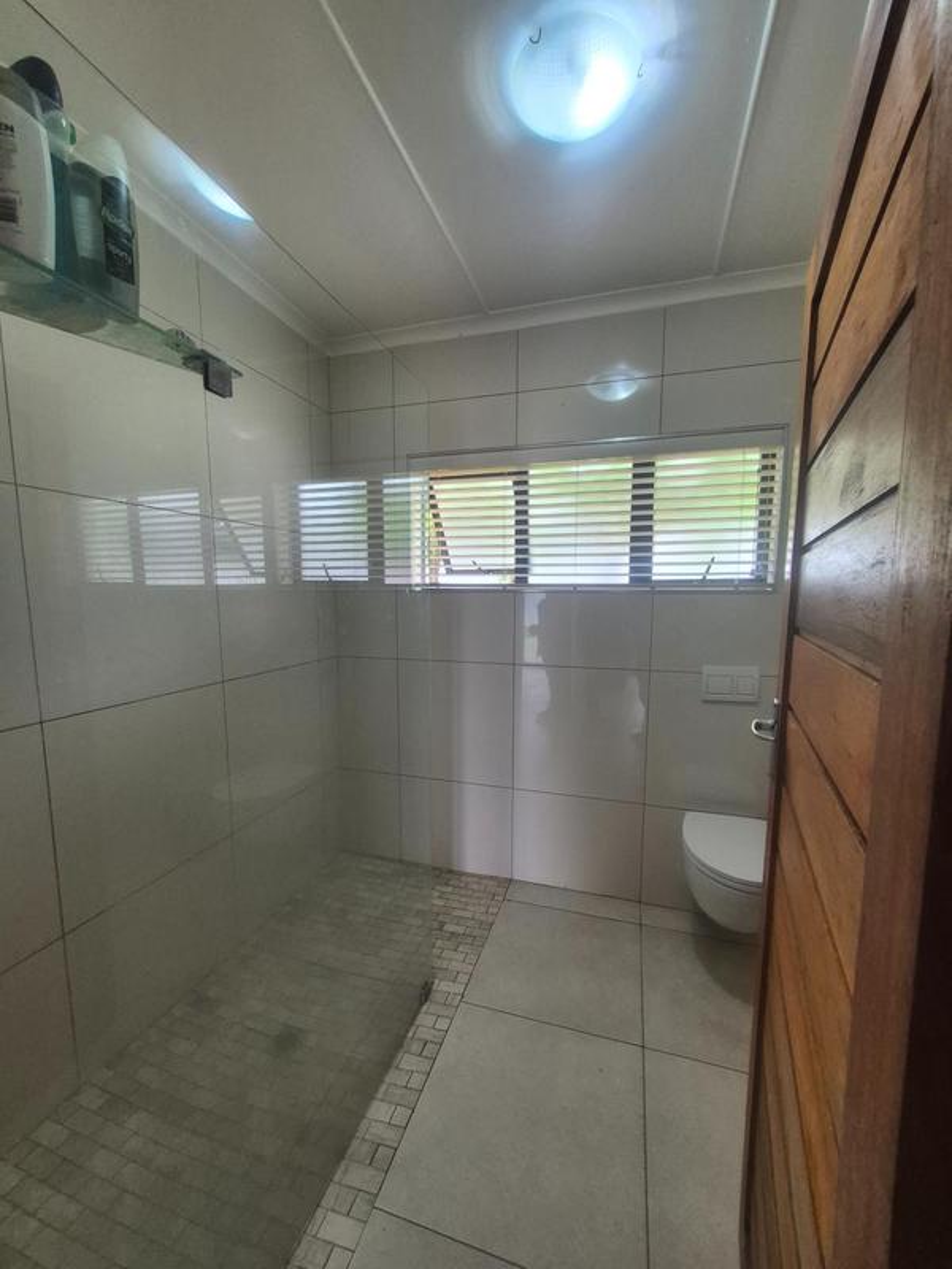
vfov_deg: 106.2
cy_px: 634
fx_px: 477
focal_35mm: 13
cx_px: 476
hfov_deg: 89.9
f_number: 2.2
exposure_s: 1/50
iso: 160
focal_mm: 1.74
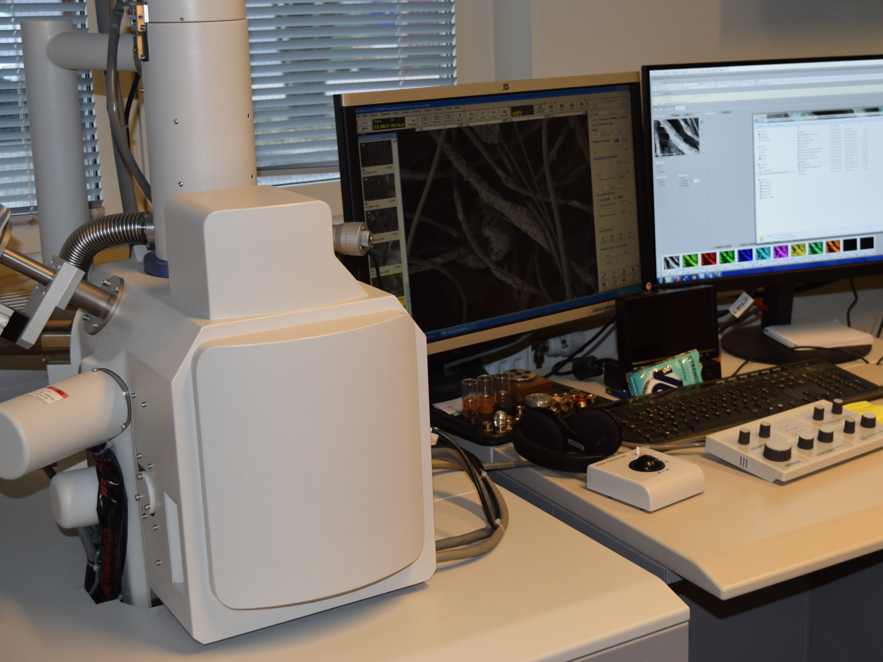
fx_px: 1393
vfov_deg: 26.7
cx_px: 538
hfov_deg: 35.0
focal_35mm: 55
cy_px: 282
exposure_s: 1/125
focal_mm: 29
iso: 800
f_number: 5.6
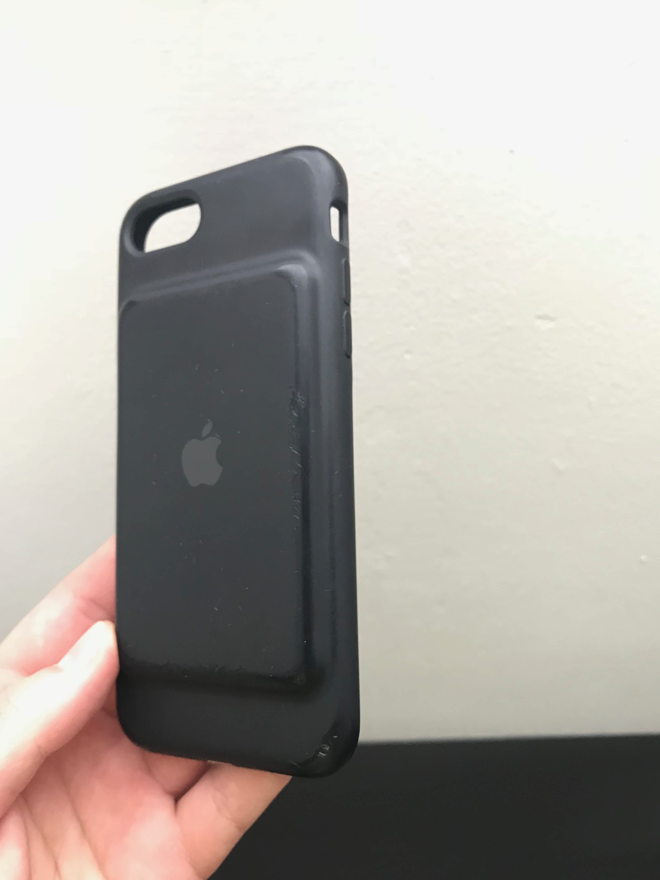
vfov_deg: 61.7
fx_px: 737
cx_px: 324
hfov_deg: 48.2
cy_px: 446
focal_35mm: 29
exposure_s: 1/25
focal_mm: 3.99
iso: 32
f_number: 1.8
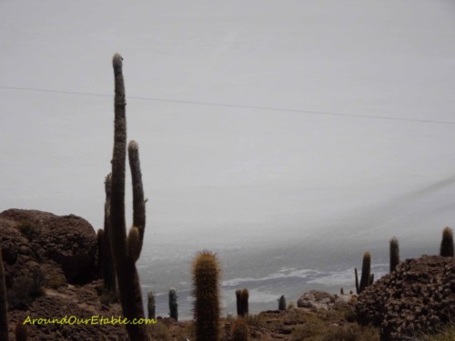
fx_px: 1774
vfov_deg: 11.0
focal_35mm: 135
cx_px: 228
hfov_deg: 14.6
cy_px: 170
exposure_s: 1/1600
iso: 80
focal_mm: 23.11
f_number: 5.6
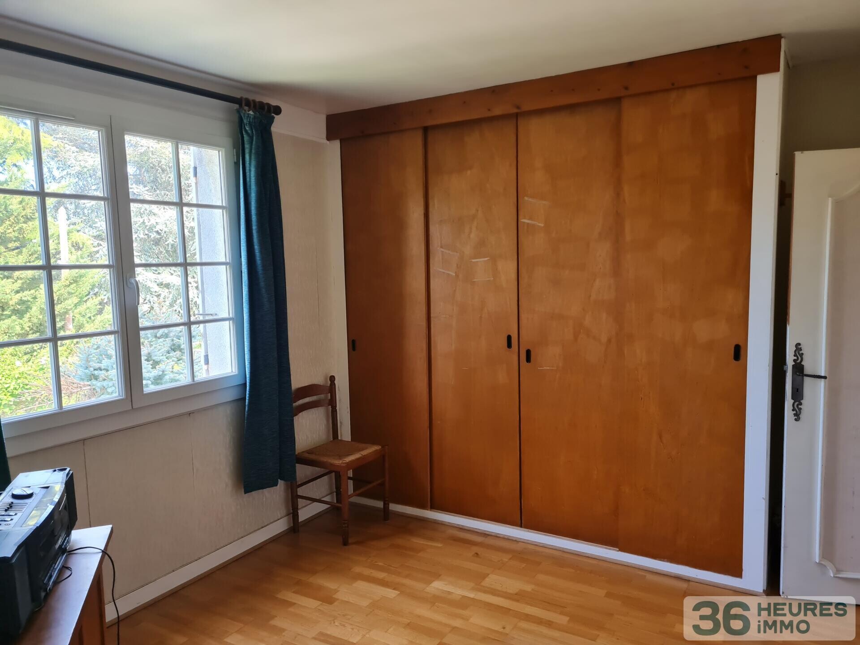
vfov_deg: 53.1
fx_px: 646
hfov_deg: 67.3
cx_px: 430
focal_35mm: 26
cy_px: 322
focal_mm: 5.4
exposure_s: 1/100
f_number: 1.8
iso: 250
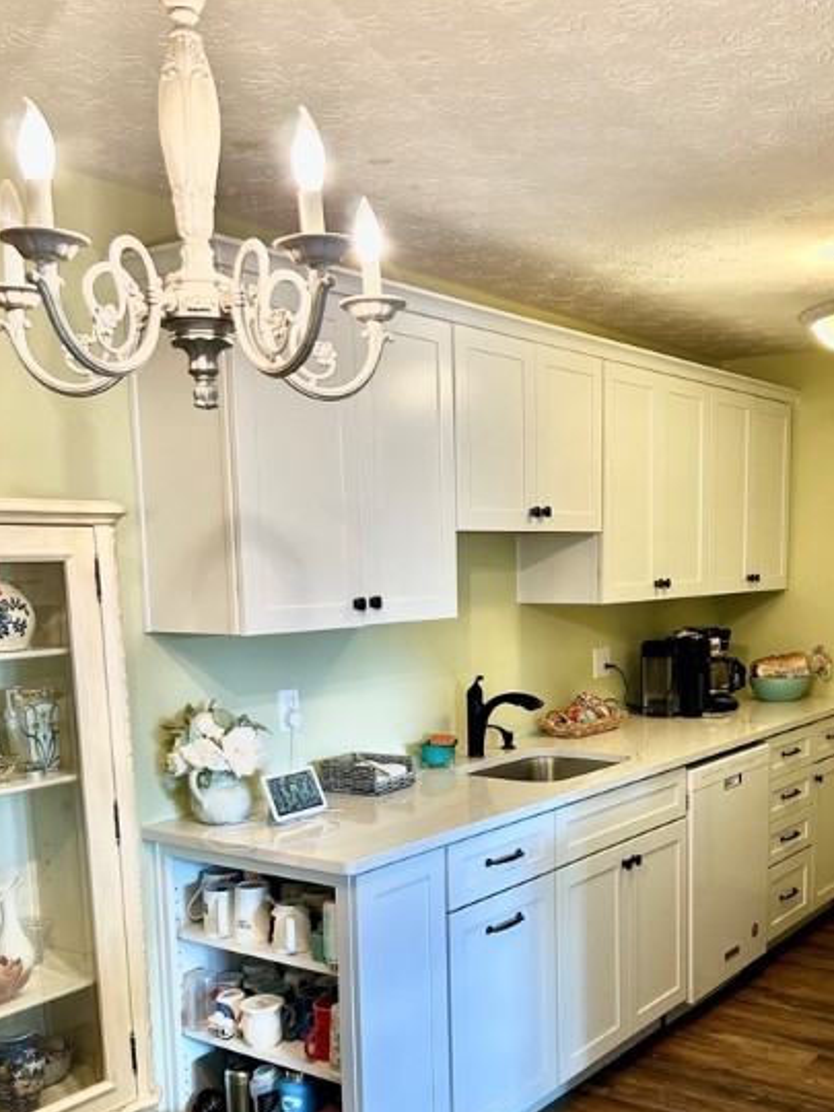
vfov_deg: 49.4
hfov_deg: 38.4
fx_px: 1189
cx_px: 521
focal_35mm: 37
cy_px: 723
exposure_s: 1/60
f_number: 1.5
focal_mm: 5.7
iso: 100
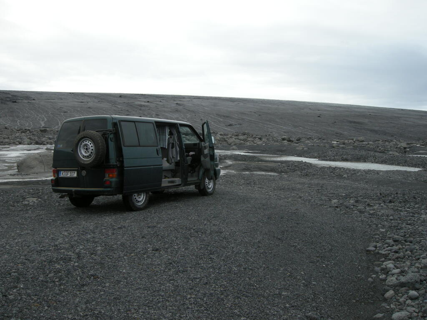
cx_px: 214
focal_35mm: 35
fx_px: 432
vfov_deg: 40.7
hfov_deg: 52.6
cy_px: 160
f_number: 6.1
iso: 100
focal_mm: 7.5
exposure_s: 1/285
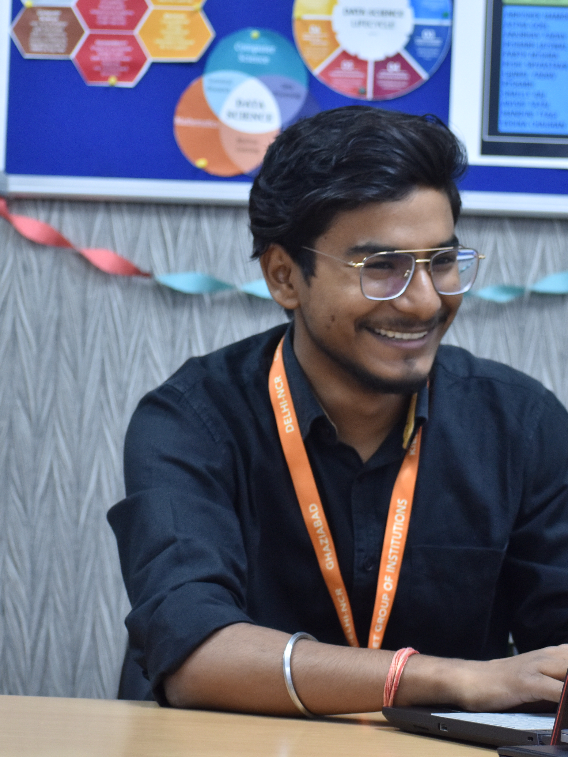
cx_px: 438
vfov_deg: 11.1
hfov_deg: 8.3
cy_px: 379
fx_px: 3894
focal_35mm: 178
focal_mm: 82
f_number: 5
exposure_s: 1/20
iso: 800
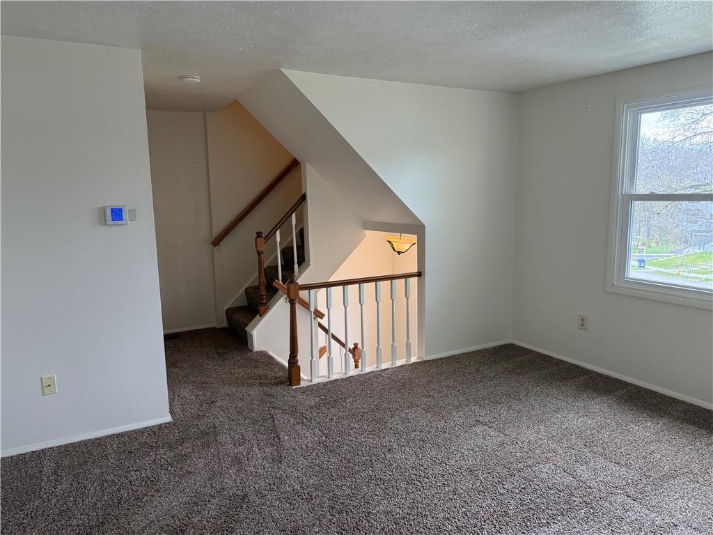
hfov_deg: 71.6
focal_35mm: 24
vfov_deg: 56.8
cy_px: 268
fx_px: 494
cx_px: 356
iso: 200
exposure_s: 1/240
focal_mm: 6.76
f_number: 1.78
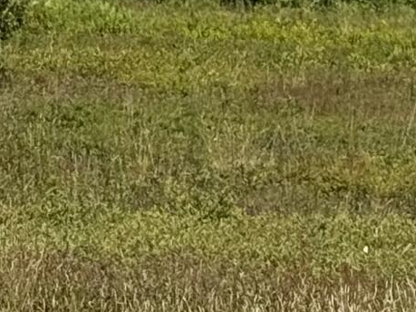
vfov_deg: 4.6
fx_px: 3773
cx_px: 317
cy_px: -492
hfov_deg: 6.3
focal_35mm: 314
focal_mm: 6.76
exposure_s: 1/8772
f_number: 1.78
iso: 80
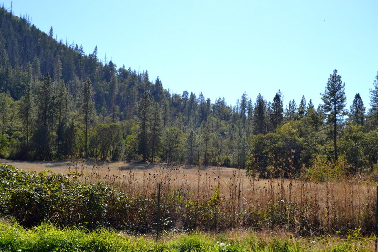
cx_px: 189
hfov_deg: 29.9
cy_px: 126
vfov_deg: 20.2
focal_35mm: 68
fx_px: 709
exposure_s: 1/200
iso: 100
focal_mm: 45
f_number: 9
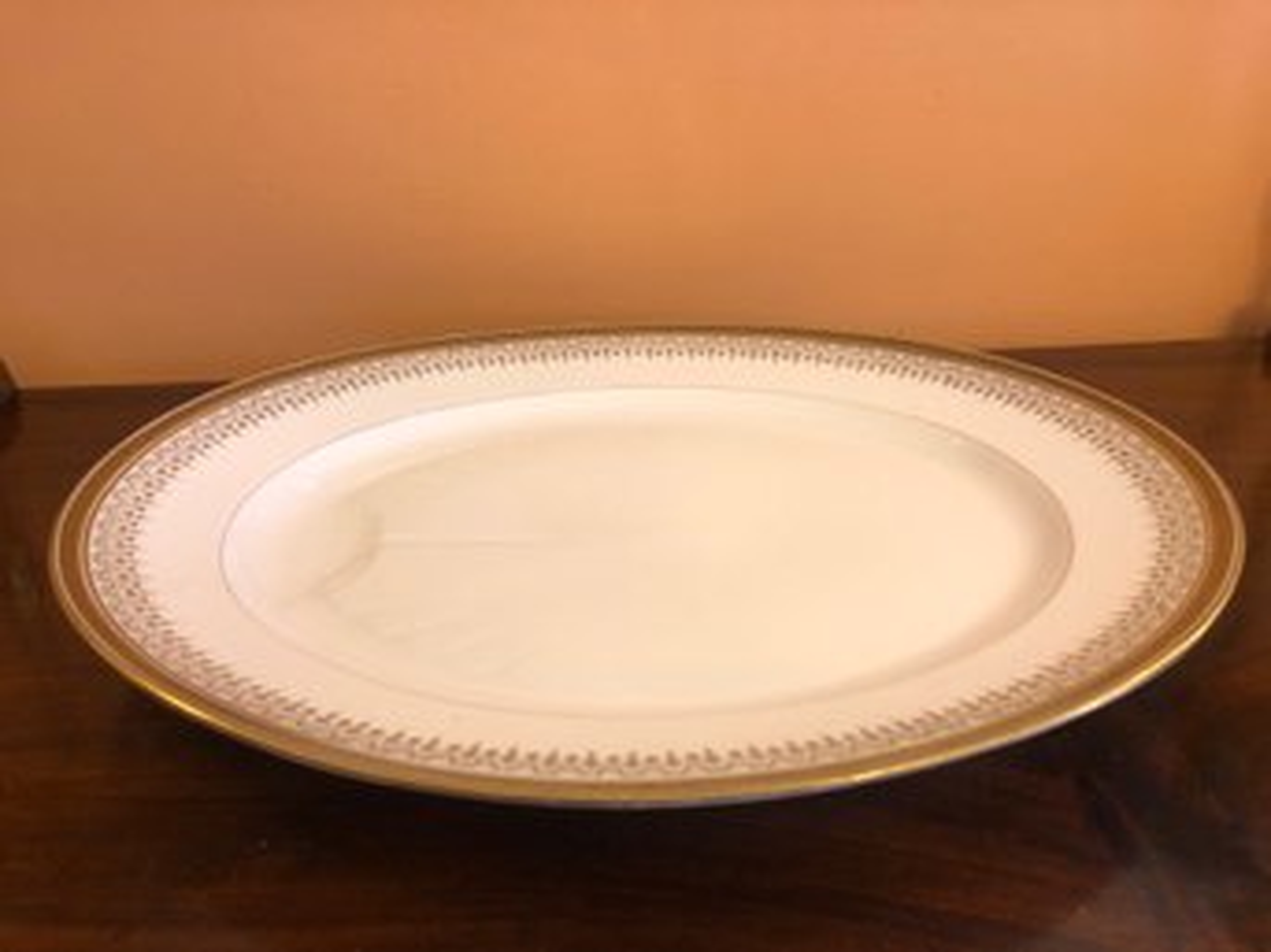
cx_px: 636
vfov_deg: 49.7
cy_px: 476
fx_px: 1028
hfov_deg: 63.5
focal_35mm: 28
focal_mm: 3.99
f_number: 1.8
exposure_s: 1/17
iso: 40
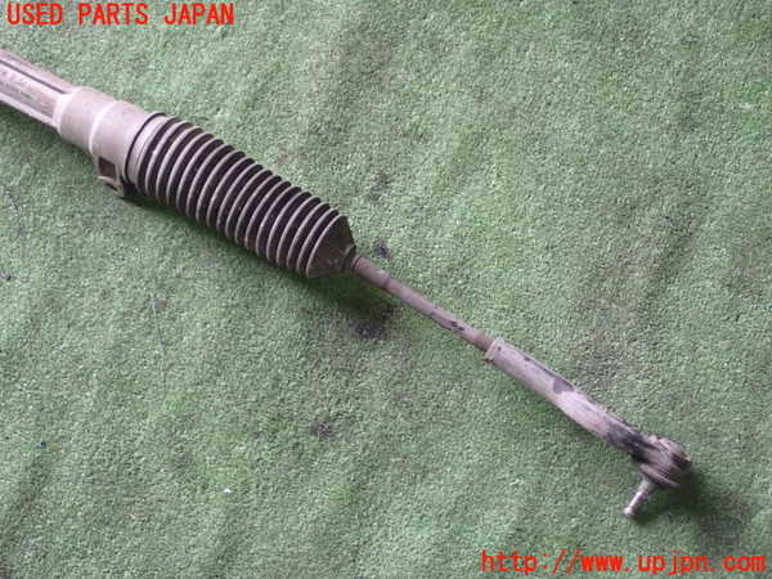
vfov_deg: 27.0
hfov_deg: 35.5
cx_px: 386
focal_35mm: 54
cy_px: 290
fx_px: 1204
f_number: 3.3
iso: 800
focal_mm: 9.65
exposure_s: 1/30
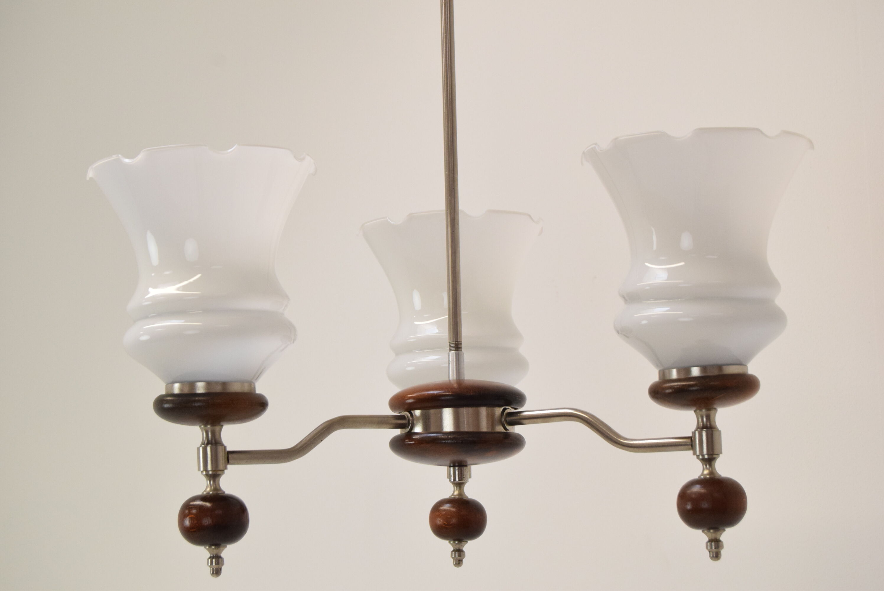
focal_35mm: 82
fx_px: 2027
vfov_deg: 16.6
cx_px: 442
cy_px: 296
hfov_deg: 24.6
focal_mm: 55
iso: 1600
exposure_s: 1/320
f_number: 9
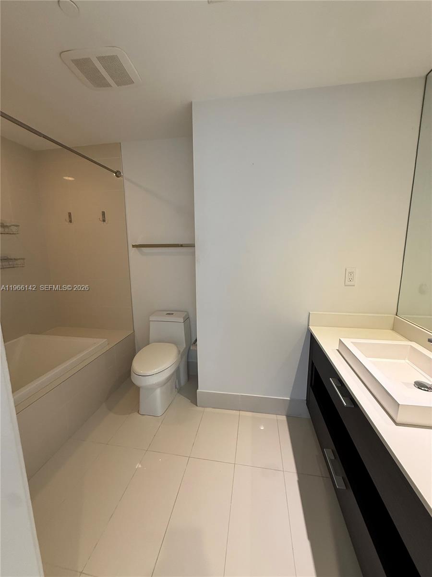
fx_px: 233
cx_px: 216
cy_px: 288
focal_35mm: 14
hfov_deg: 85.7
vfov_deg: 102.1
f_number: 2.2
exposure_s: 1/60
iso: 200
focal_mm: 2.22
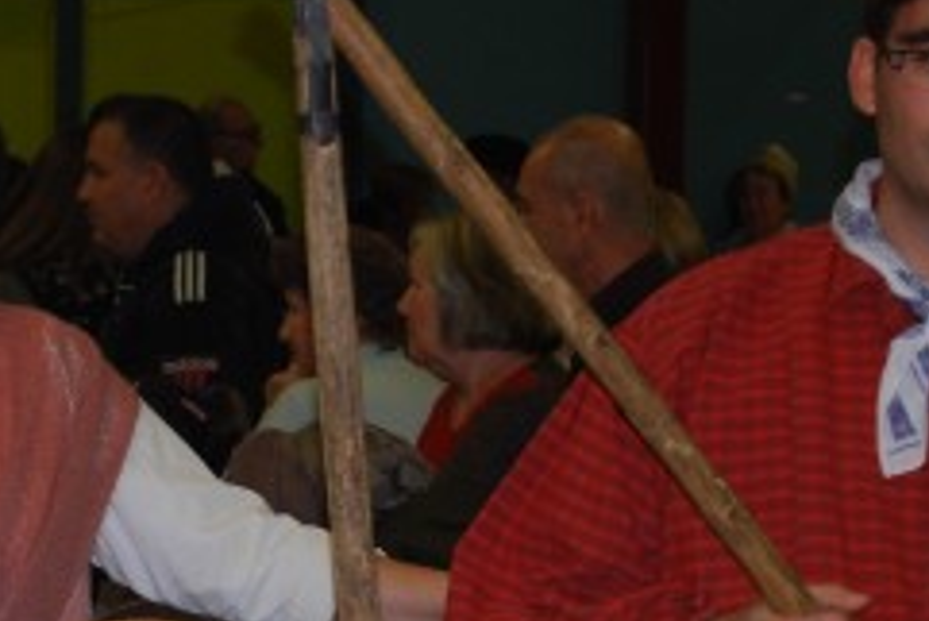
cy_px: 746
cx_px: 150
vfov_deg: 6.2
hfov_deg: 9.3
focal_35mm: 219
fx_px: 5663
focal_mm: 55
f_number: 5.6
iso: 360
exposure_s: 1/60
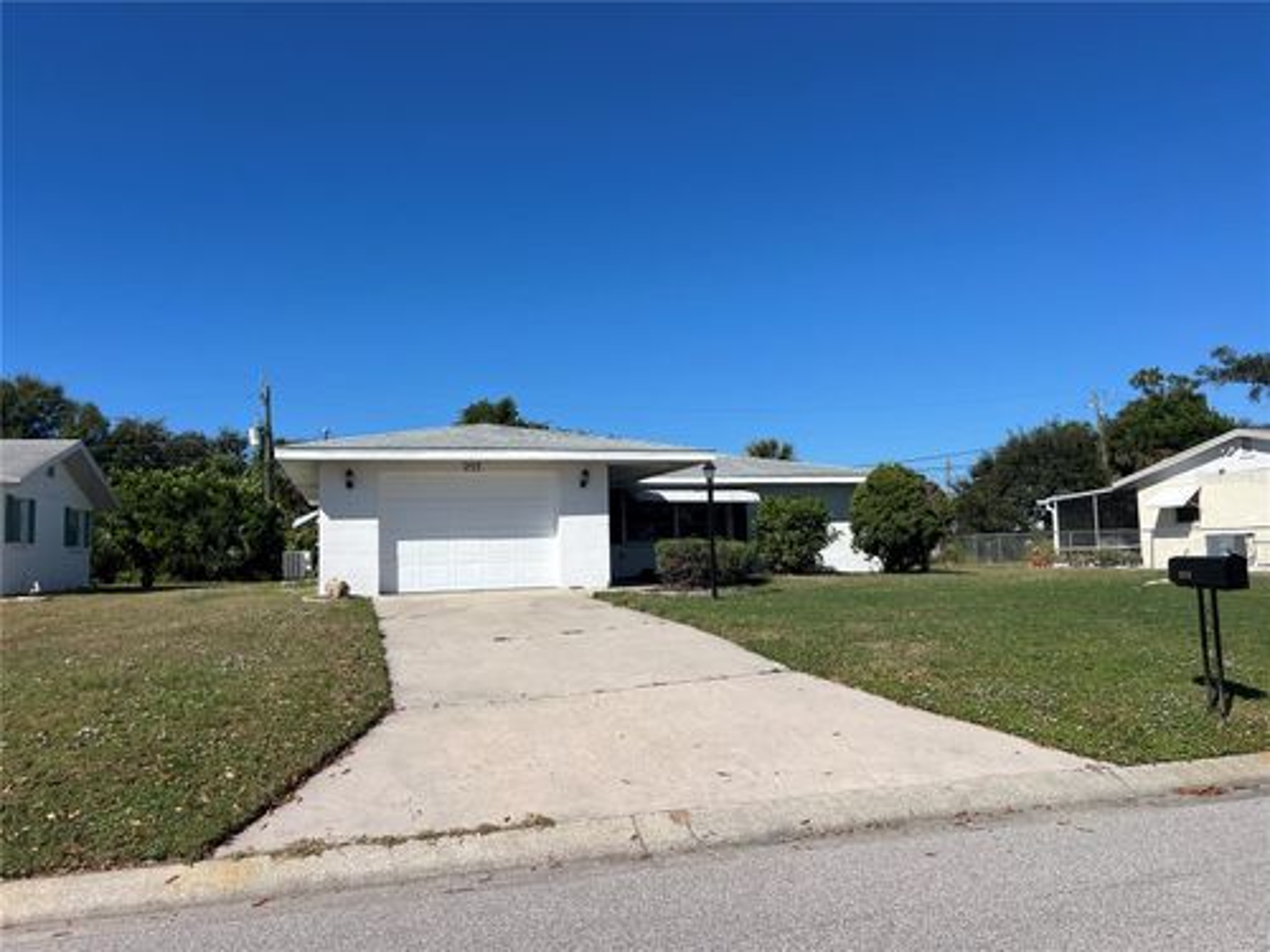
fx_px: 954
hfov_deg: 67.3
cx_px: 635
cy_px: 476
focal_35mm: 26
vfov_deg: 53.1
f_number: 1.5
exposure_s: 1/8000
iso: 50
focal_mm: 5.7
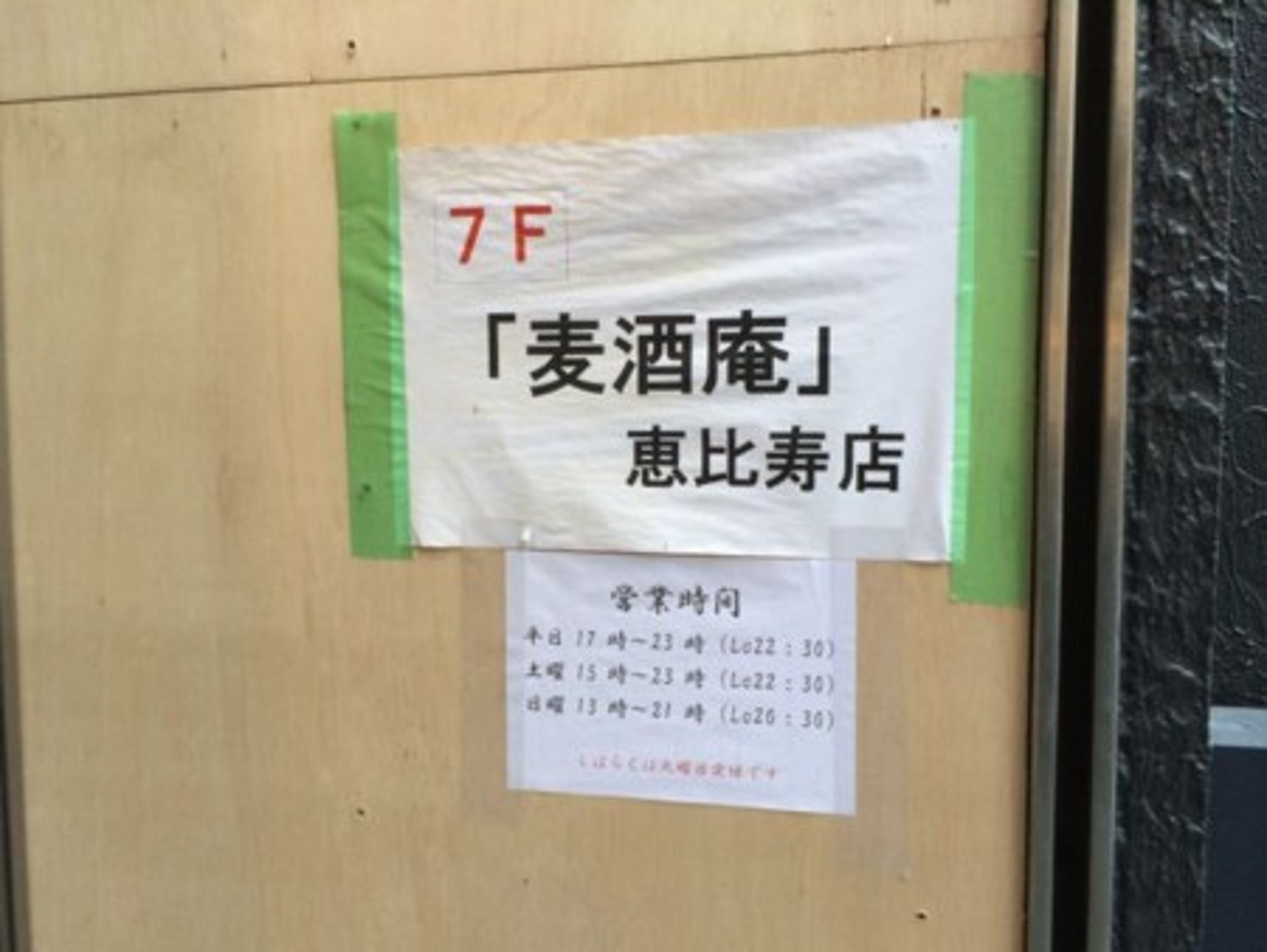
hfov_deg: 59.9
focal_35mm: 30
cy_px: 476
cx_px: 634
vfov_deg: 46.8
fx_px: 1099
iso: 64
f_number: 2.2
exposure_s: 1/120
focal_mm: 4.12
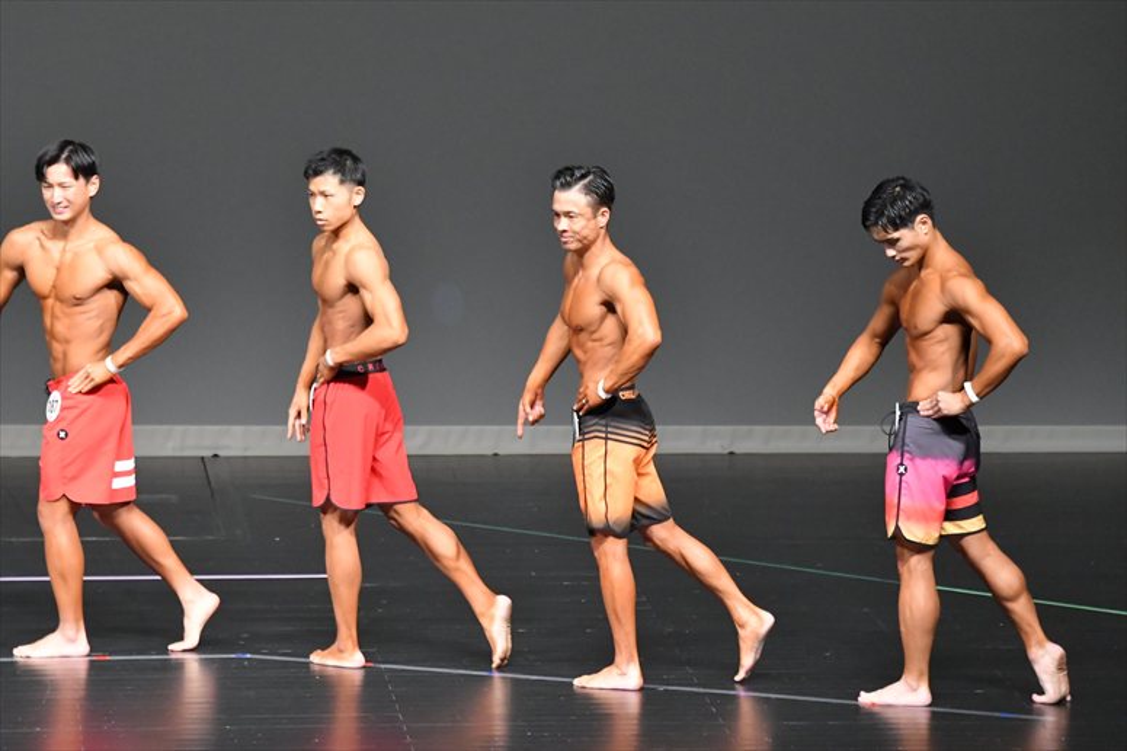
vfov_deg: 5.1
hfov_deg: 7.6
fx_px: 8448
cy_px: 376
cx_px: 564
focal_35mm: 270
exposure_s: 1/400
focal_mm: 180
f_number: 5.6
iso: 7200
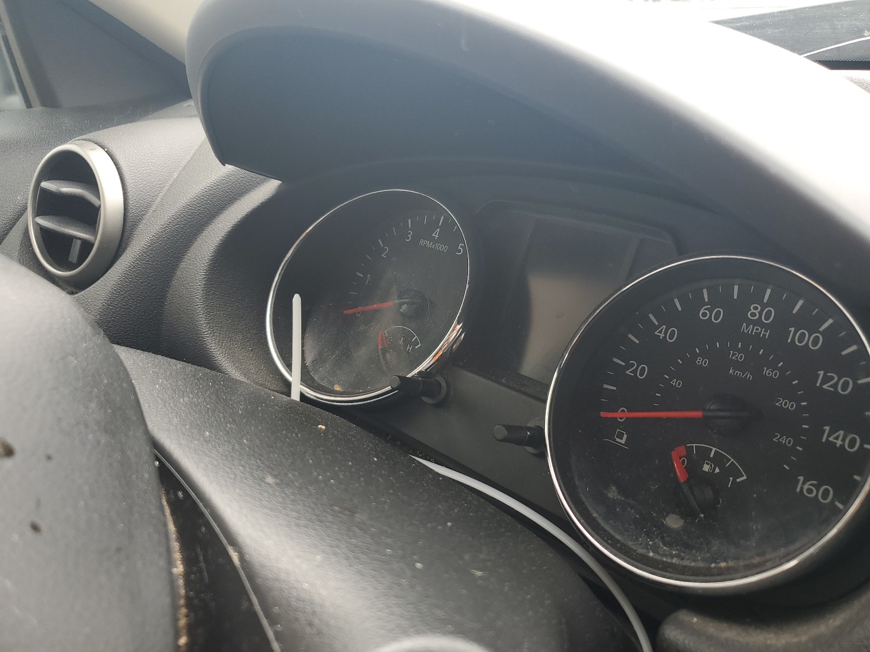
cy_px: 326
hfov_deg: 67.3
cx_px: 435
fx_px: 653
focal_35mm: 26
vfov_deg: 53.1
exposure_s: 1/263
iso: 50
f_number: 1.5
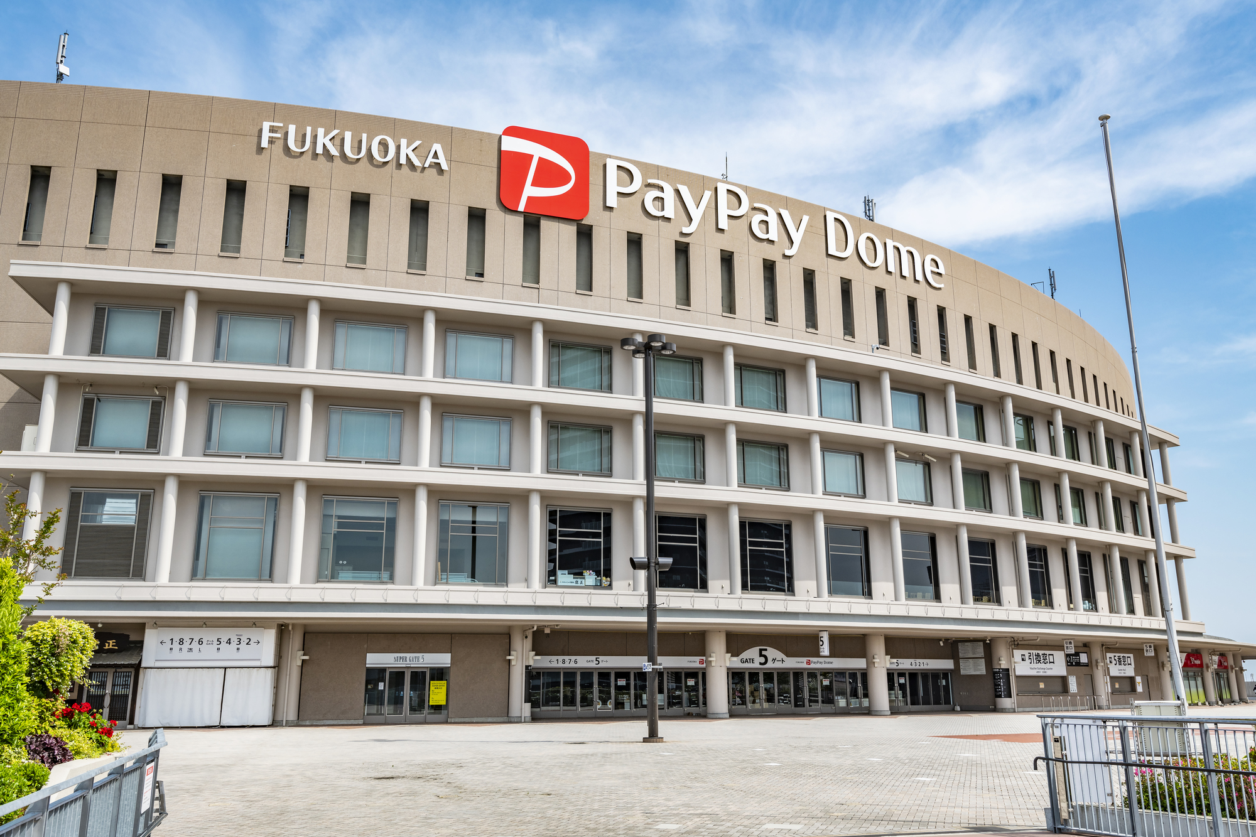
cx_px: 628
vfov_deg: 43.6
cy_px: 418
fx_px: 1047
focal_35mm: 30
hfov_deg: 61.9
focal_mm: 30
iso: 100
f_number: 11
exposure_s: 1/250
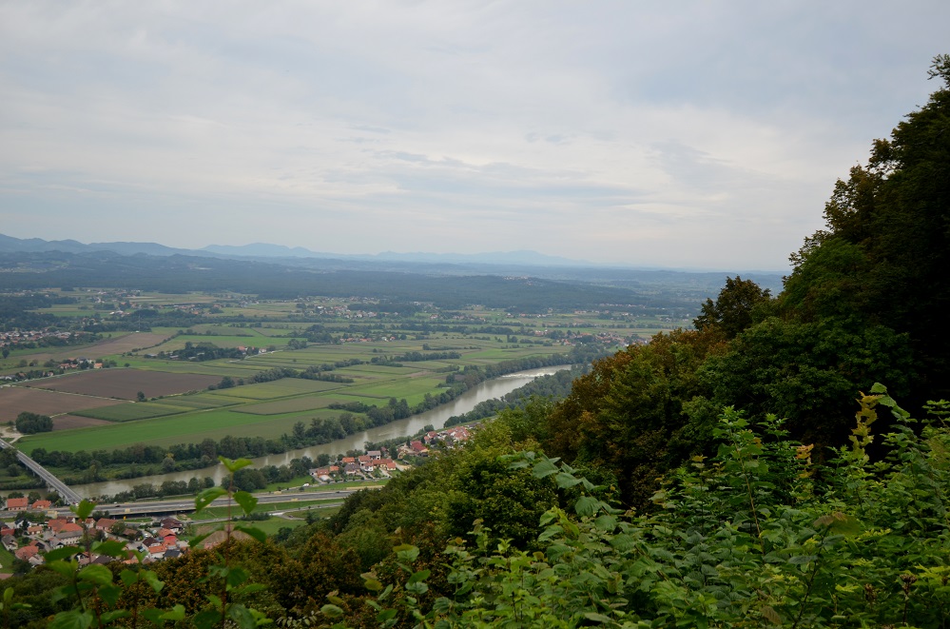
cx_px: 475
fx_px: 948
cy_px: 314
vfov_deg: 36.7
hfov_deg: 53.2
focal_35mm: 36
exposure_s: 1/800
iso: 125
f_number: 4
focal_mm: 24
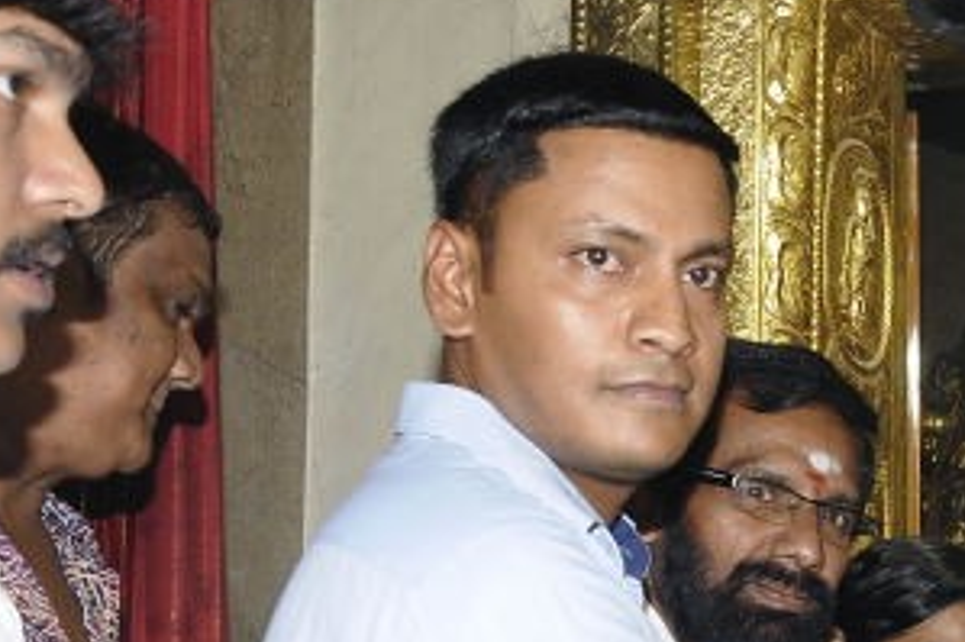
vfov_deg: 12.5
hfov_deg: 17.8
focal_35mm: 108
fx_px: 2886
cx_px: 1230
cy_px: 687
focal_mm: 21
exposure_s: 1/125
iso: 320
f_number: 5.6
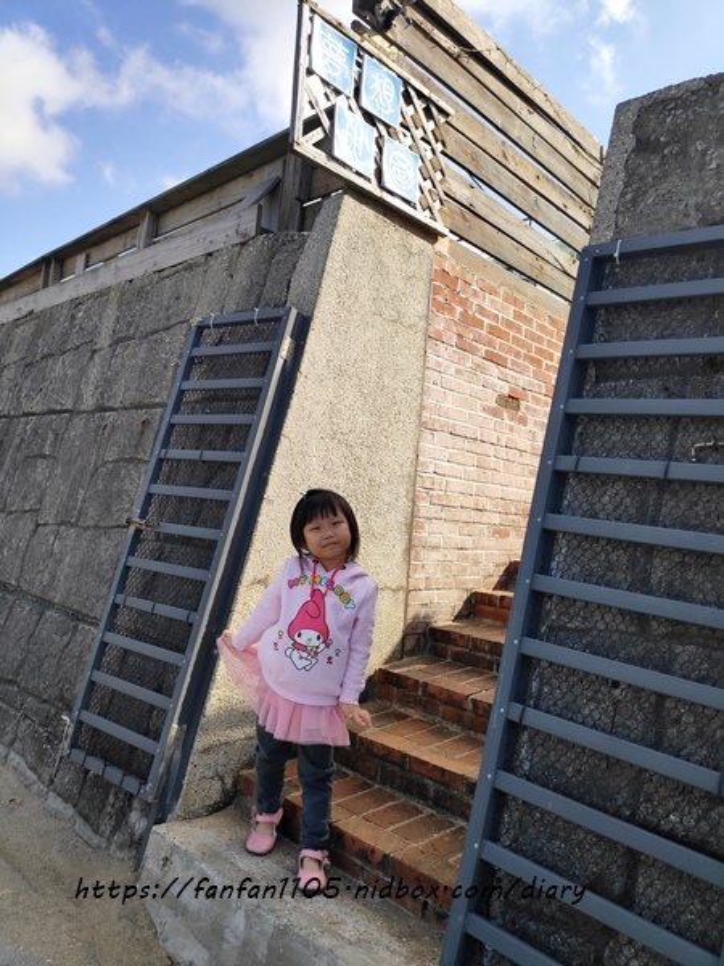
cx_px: 362
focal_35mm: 20
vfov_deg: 81.7
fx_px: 558
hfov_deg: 66.0
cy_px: 483
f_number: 1.9
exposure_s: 1/1871
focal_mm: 3.94
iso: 100
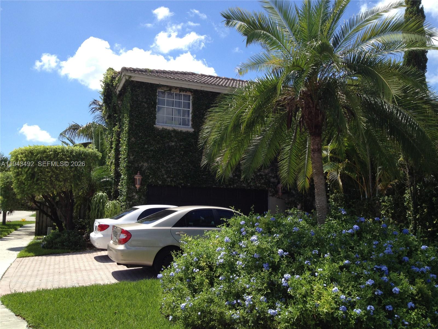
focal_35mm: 35
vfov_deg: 40.7
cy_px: 164
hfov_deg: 52.6
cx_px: 219
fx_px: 443
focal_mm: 4.28
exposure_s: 1/1346
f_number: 2.4
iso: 50
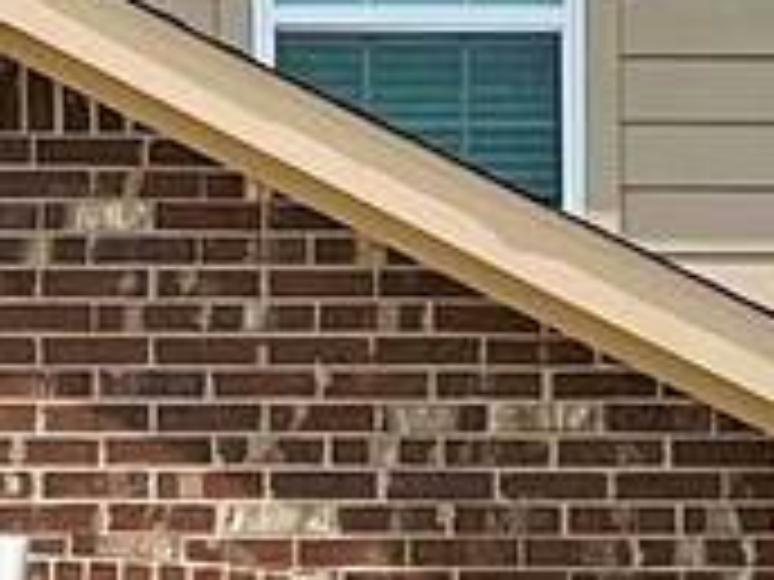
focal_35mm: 574
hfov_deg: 3.4
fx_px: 12834
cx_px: -1089
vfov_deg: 2.6
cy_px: 589
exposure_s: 1/1233
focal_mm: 9
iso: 32
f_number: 2.8
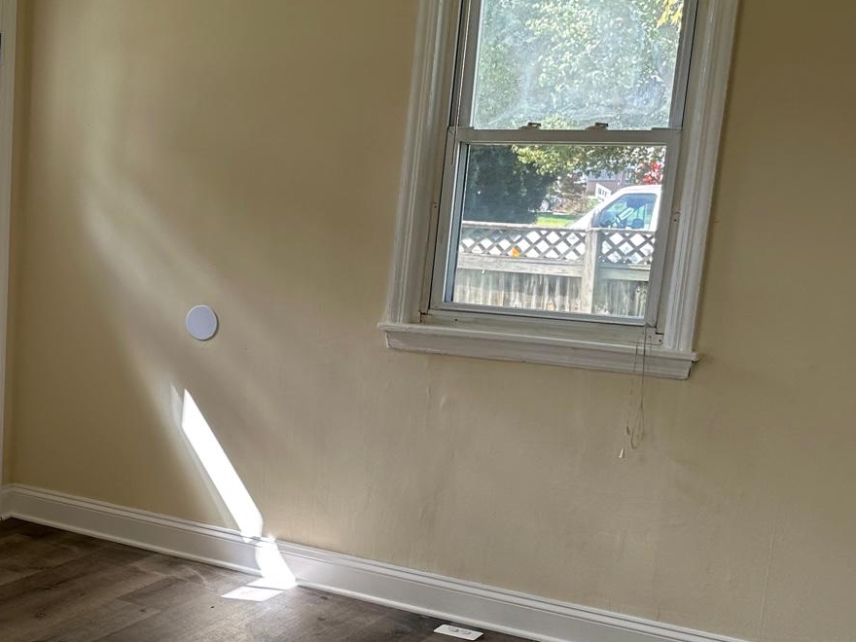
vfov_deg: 26.4
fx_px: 1360
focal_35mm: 55
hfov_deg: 31.3
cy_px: 422
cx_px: -72
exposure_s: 1/222
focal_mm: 6.86
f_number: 1.78
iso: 64
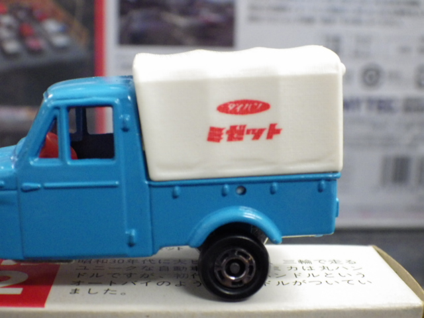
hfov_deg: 32.7
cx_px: 212
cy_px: 159
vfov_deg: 24.8
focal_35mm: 59
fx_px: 723
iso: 800
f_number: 4
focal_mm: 10.7
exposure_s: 1/30
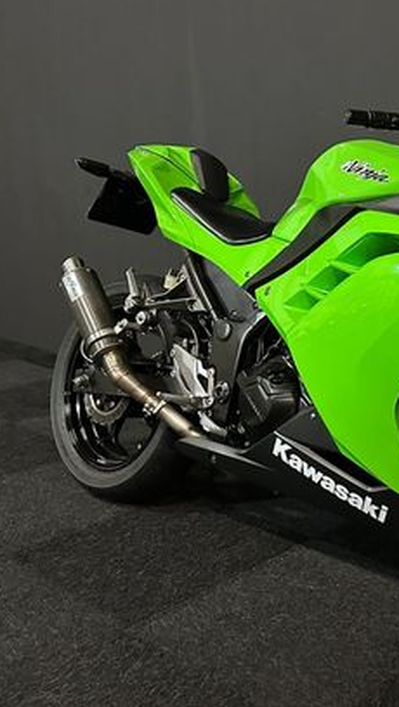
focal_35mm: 41
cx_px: 449
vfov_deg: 49.4
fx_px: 770
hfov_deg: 26.5
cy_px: 336
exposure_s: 1/33
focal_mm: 6.86
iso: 800
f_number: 1.78
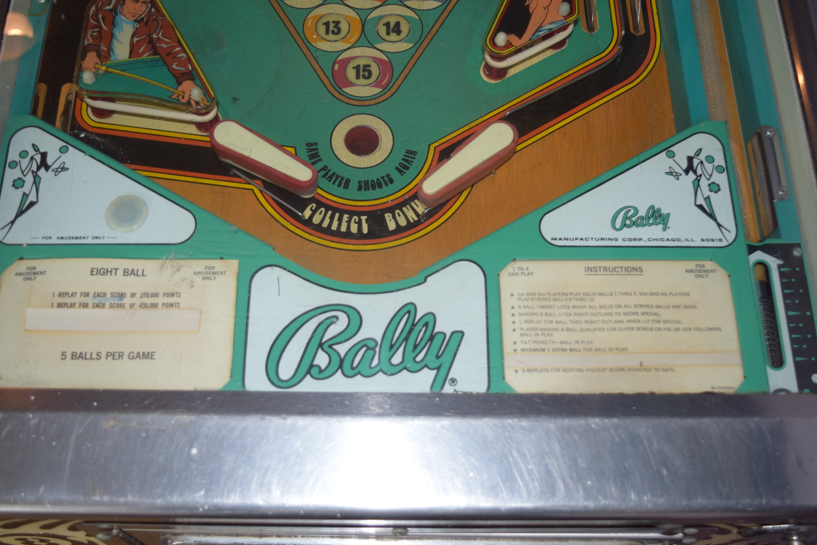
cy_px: 273
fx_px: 908
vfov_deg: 33.4
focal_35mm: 40
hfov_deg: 48.5
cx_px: 403
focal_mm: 26
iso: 450
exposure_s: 1/30
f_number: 4
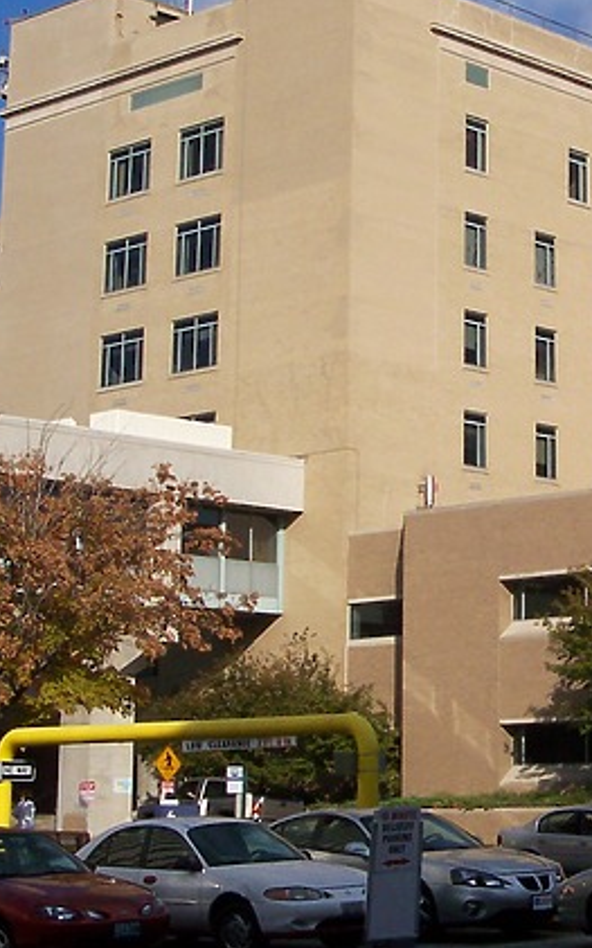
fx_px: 2221
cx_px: 653
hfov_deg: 14.8
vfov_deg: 24.0
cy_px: 313
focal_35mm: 86
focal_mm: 8
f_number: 4.8
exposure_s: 1/1000
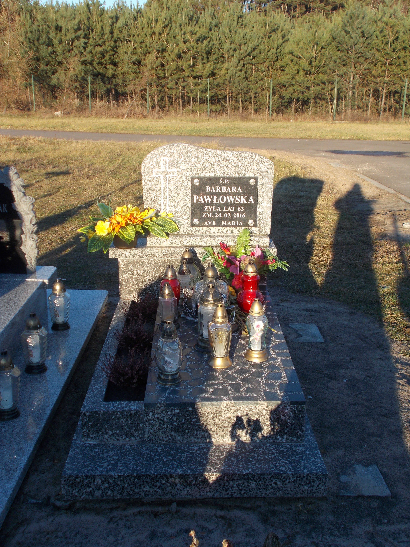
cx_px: 205
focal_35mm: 44
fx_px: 695
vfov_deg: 42.9
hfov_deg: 32.9
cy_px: 274
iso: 80
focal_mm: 7.9
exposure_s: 1/250
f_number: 4.2
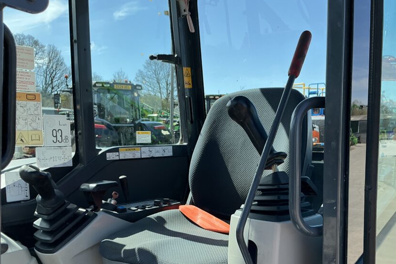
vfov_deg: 36.4
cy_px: 179
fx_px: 396
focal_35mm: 36
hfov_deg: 52.7
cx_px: 241
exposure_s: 1/635
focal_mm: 3
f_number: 1.8
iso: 25
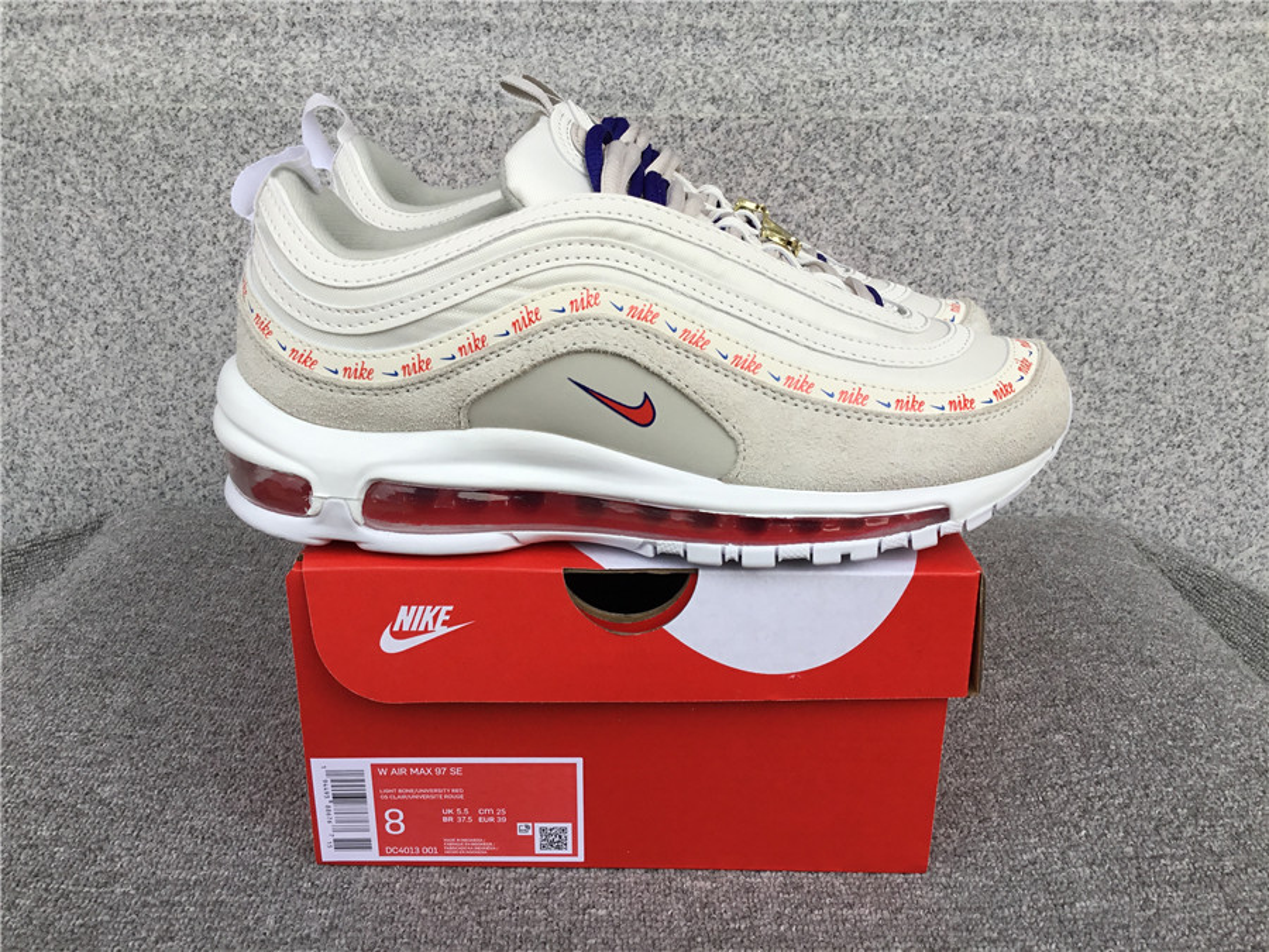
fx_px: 1136
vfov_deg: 45.4
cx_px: 634
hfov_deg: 58.4
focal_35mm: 31
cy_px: 476
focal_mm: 3.3
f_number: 2.4
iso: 25
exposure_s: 1/168
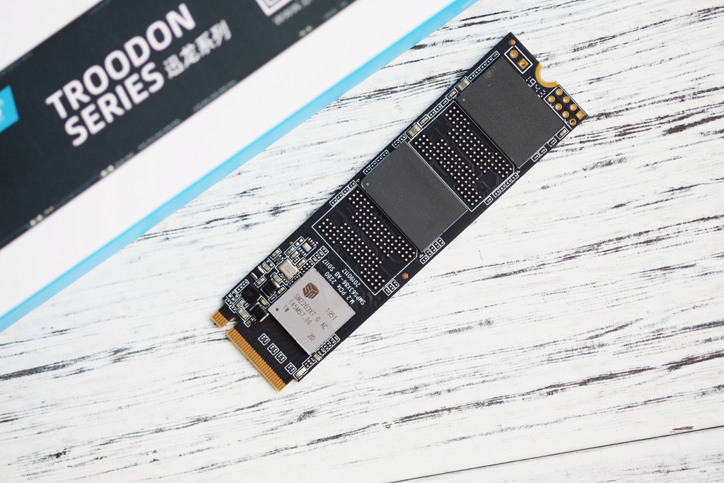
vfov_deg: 15.2
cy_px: 242
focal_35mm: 90
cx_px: 362
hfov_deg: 22.6
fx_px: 1810
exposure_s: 1/120
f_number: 2.8
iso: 500
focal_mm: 60
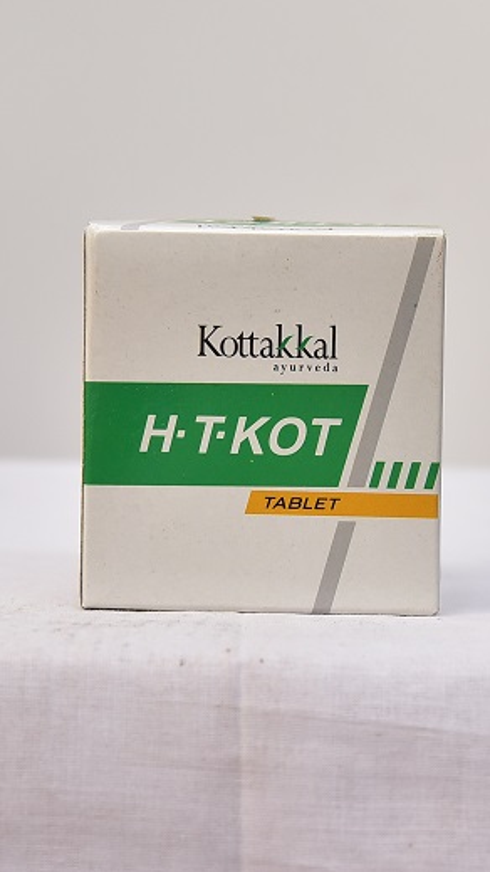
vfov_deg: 30.2
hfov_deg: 17.2
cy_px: 437
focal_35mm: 70
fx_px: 1617
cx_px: 280
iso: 1600
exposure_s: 1/125
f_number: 5
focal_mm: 66
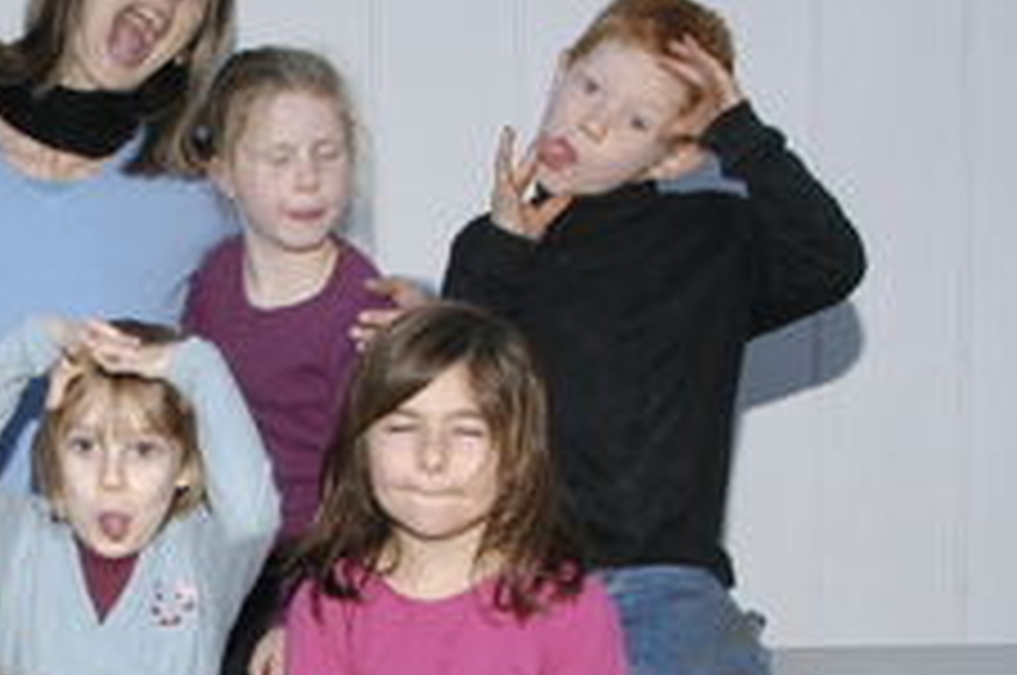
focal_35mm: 119
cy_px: 688
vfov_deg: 11.4
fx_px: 3357
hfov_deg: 16.5
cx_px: -184
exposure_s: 1/180
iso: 400
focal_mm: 28
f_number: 11
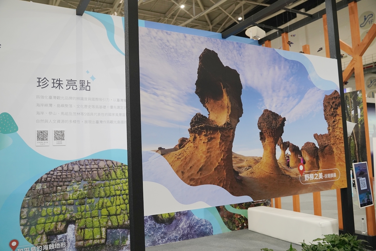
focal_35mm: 31
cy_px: 126
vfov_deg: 42.3
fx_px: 324
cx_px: 188
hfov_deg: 60.3
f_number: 3.5
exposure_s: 1/160
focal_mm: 31
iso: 1600
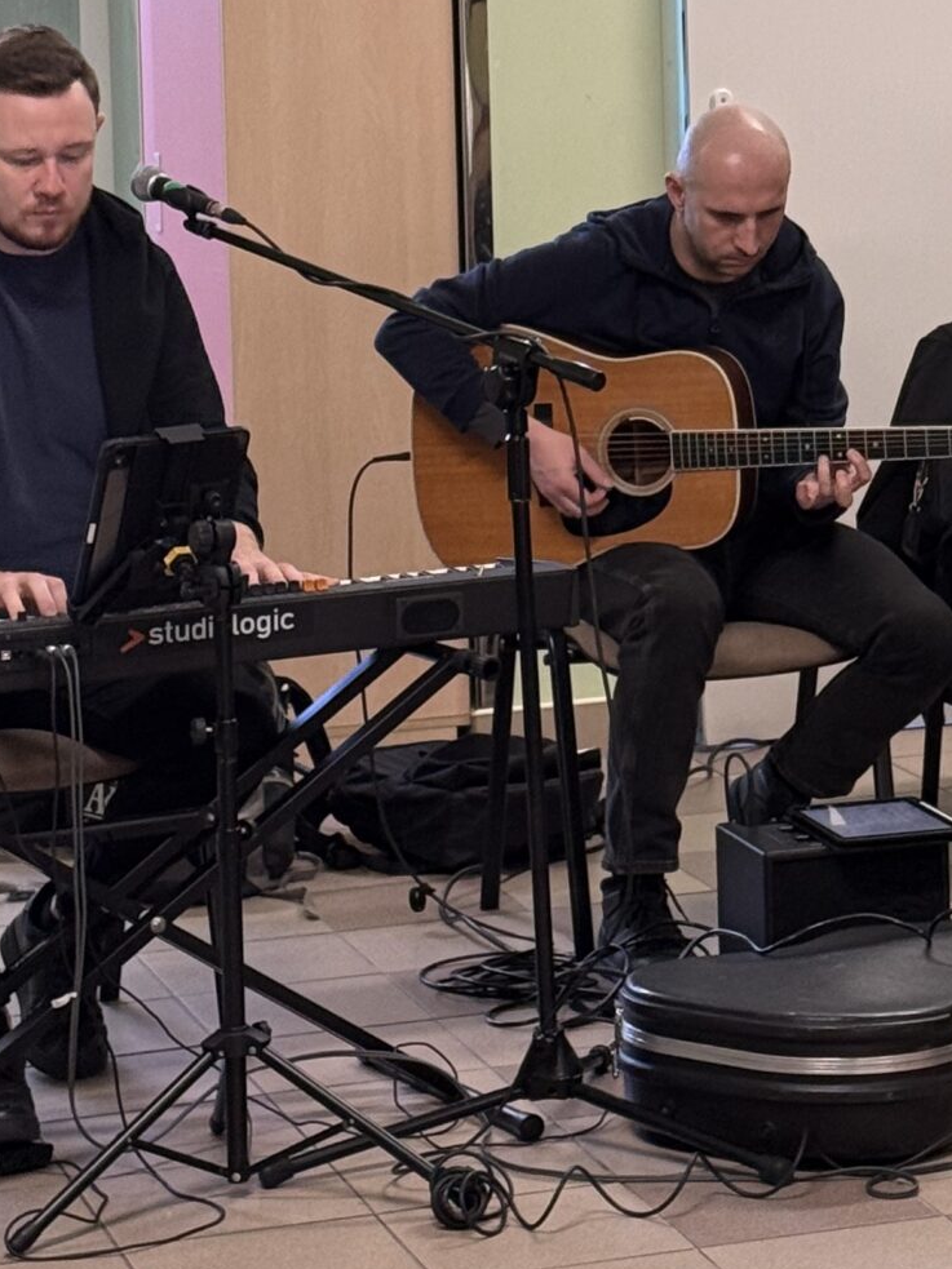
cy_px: 46
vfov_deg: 15.5
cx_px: 944
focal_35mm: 125
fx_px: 4585
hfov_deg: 11.7
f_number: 1.78
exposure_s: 1/50
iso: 100
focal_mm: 6.76
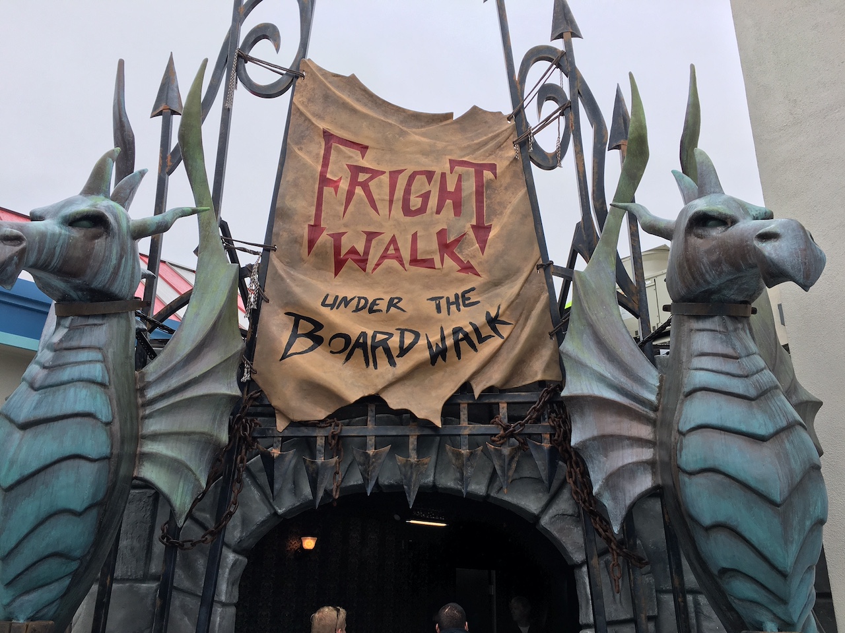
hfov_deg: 61.7
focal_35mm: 29
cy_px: 316
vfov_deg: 48.2
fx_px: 708
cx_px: 422
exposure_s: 1/999
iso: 25
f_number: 2.2
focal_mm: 4.15
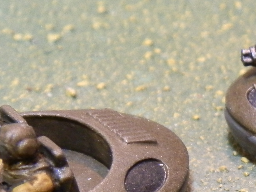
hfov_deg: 19.9
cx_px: 376
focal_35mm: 86
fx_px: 636
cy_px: 248
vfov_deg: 16.3
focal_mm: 5
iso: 200
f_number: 3.1
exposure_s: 1/8
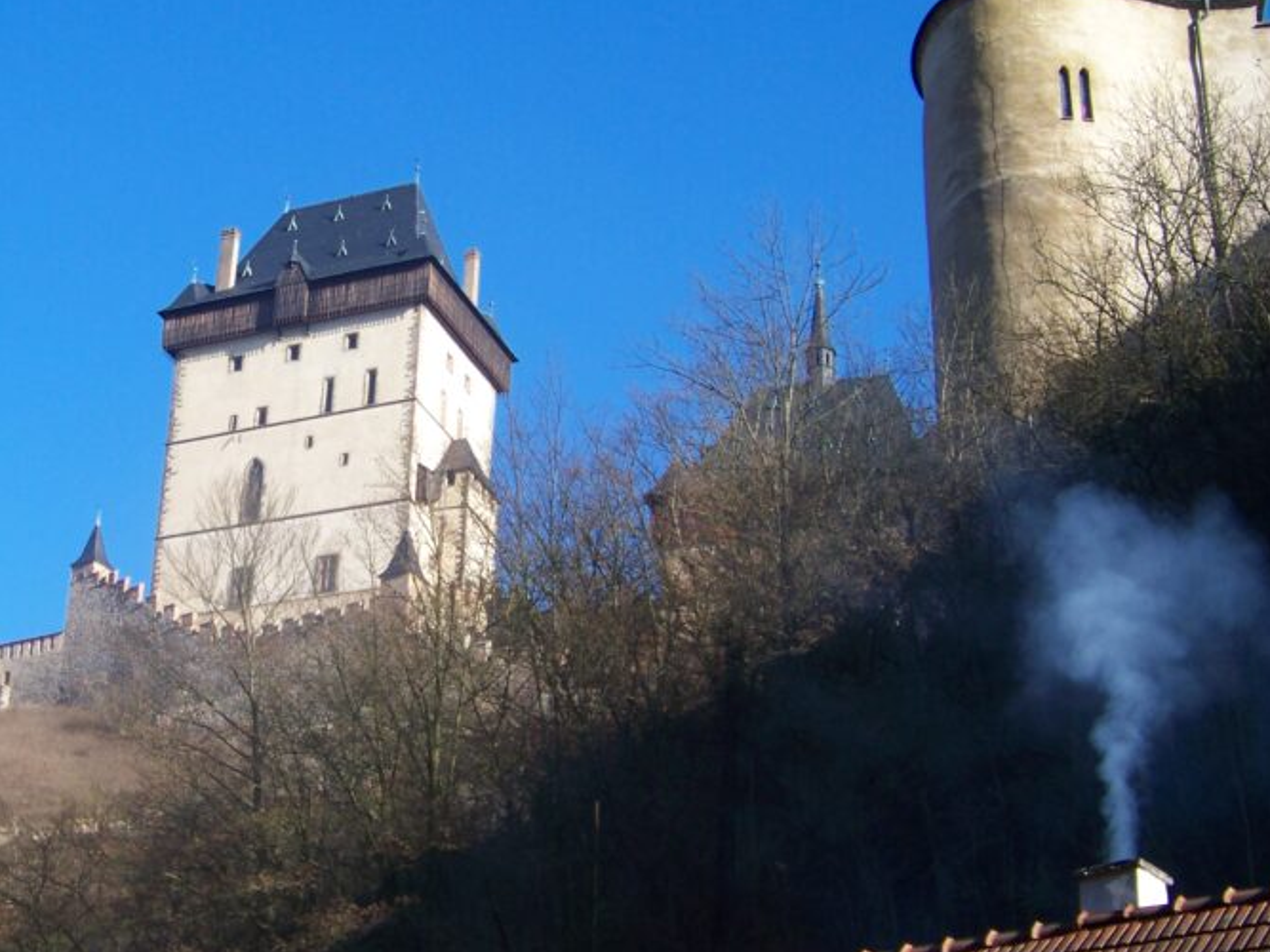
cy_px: 438
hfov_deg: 29.0
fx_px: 2421
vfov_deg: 22.2
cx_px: 333
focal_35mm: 66
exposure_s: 1/500
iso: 64
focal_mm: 6.75
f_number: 2.8
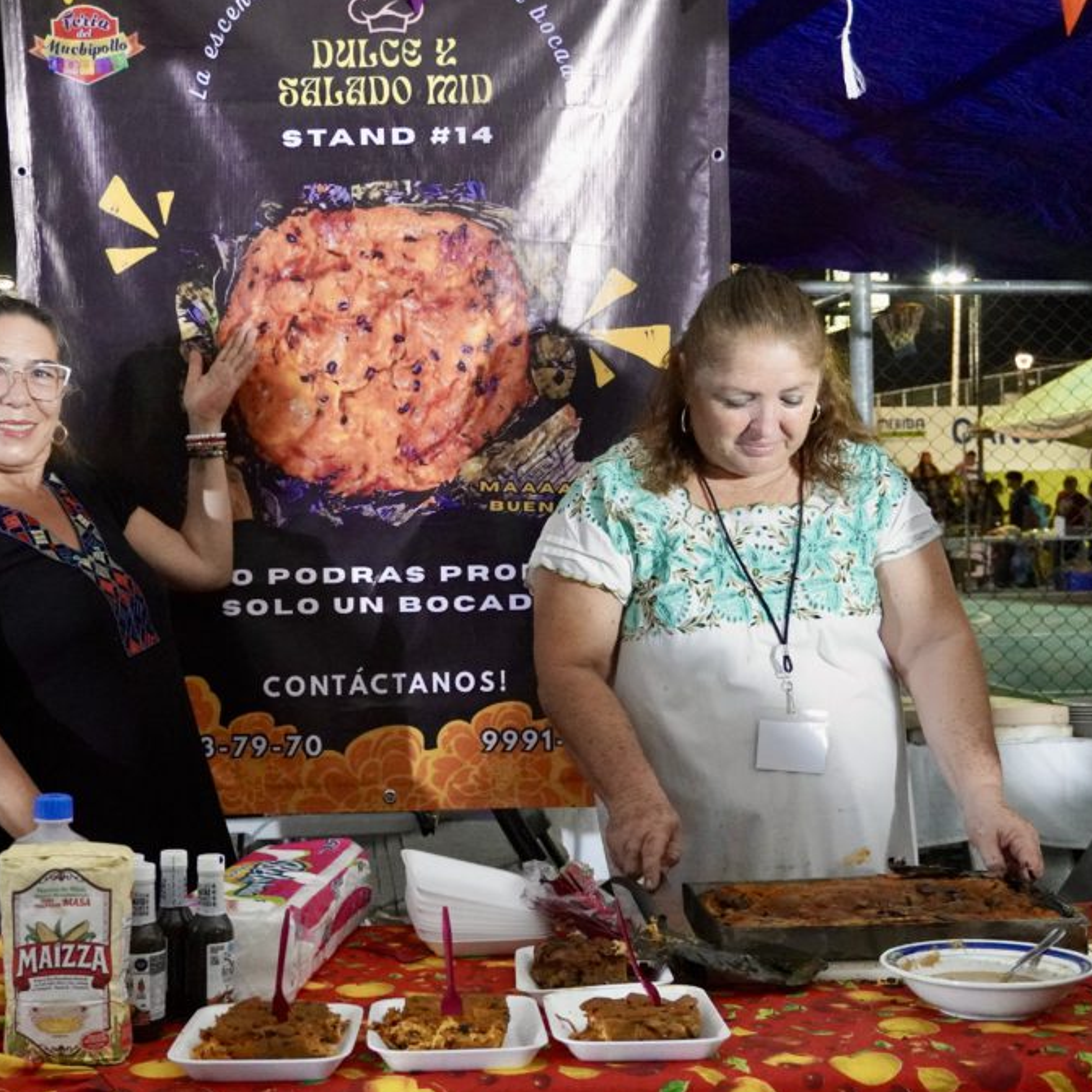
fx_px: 1736
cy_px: 551
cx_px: 461
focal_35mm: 49
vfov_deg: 34.9
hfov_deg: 34.8
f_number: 4.5
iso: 6400
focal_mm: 25
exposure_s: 1/100
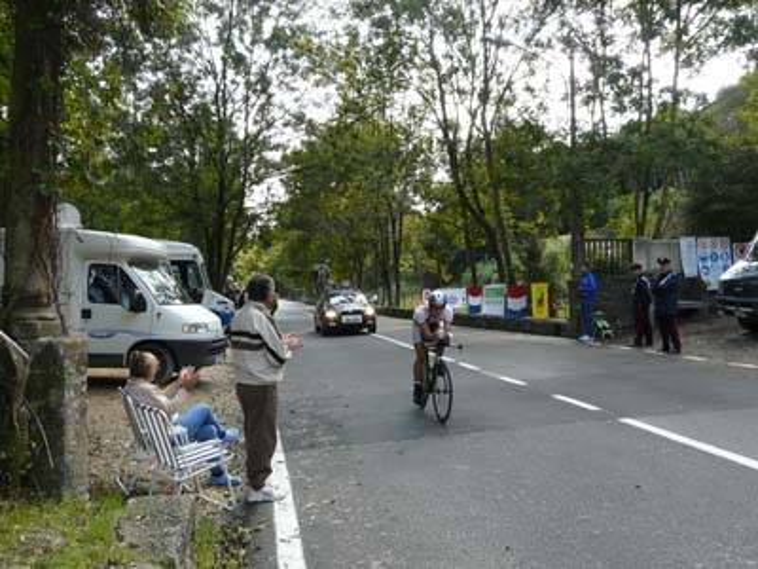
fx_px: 723
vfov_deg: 42.9
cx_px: 379
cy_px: 284
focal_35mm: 33
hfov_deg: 55.4
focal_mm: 4.6
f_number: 4
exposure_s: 1/125
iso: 100
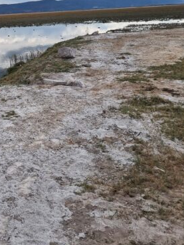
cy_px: 60
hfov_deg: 24.3
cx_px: -41
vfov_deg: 34.8
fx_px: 383
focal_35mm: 54
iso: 50
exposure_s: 1/3032
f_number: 1.8
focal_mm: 5.4
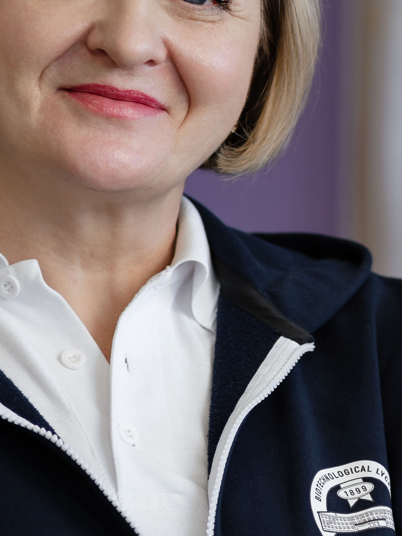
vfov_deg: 6.0
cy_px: 269
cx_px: 86
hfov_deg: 4.5
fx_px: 5098
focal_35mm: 329
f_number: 1.8
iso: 64
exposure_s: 1/160
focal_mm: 85
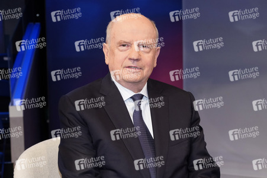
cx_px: 134
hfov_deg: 44.5
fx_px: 326
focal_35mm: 44
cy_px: 89
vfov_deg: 30.5
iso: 2000
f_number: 5.6
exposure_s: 1/125
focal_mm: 44
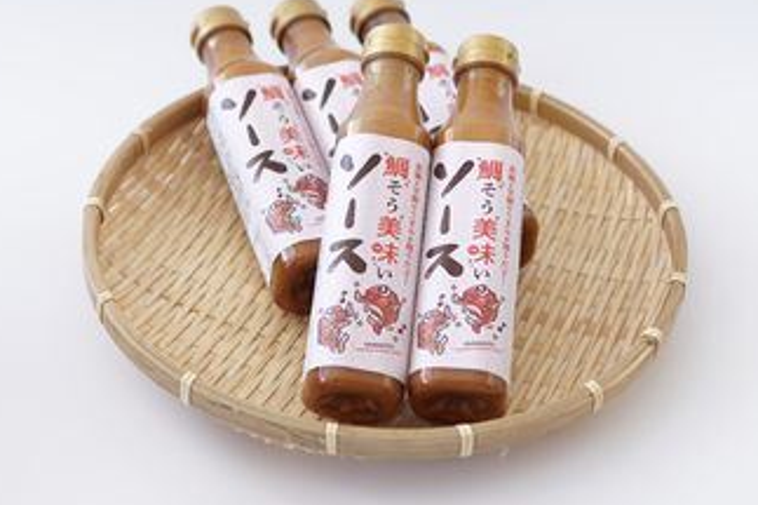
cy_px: 196
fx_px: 1657
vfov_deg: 17.3
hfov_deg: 25.8
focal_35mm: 79
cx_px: 346
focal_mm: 35
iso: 125
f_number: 2.8
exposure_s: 1/15
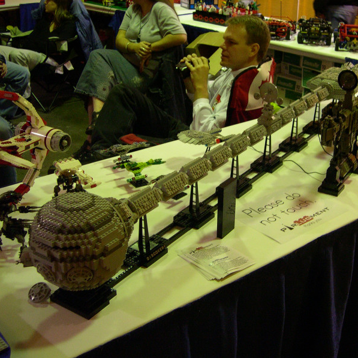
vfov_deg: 37.6
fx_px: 527
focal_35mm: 45
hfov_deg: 37.2
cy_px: 179
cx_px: 232
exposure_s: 1/27.9
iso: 400
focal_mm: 8
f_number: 2.8
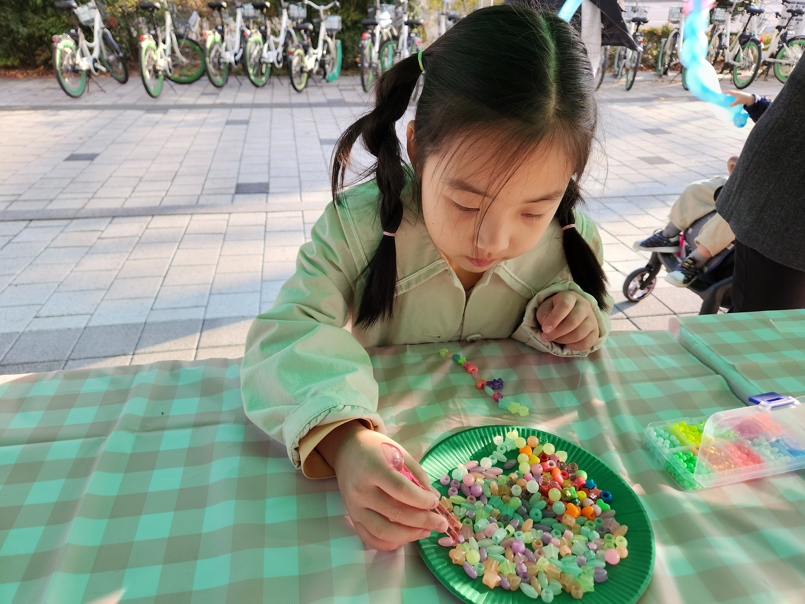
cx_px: 402
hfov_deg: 73.9
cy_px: 302
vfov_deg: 58.9
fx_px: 535
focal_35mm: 23
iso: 20
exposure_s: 1/123
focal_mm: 5.4
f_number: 1.8
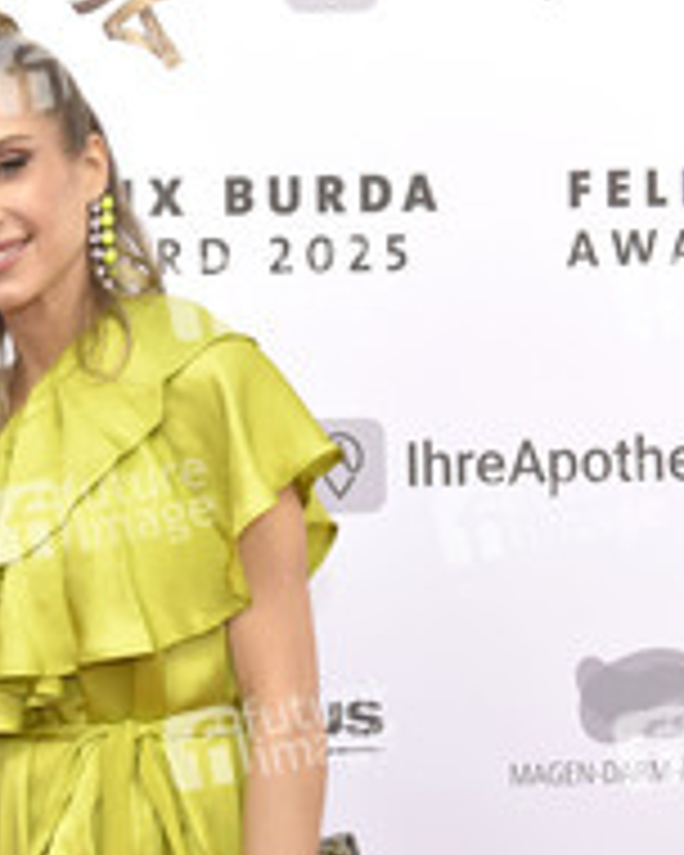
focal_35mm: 89
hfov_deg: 16.0
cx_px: -290
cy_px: 626
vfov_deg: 21.3
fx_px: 2252
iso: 400
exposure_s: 1/250
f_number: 6.3
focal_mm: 40
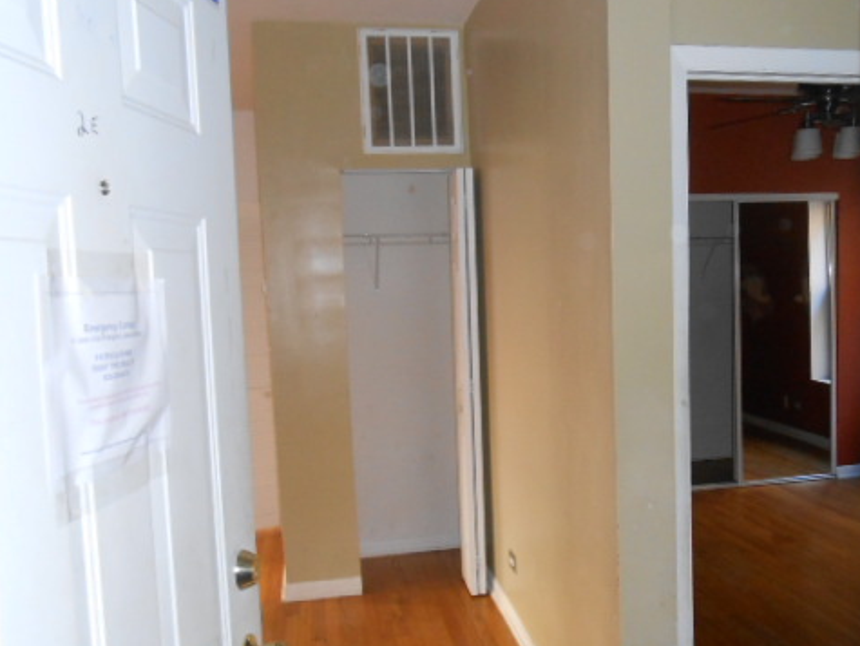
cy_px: 378
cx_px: 532
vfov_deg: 40.6
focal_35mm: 35
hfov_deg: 52.1
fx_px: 870
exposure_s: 1/25
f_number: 3.5
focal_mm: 4.6
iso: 320
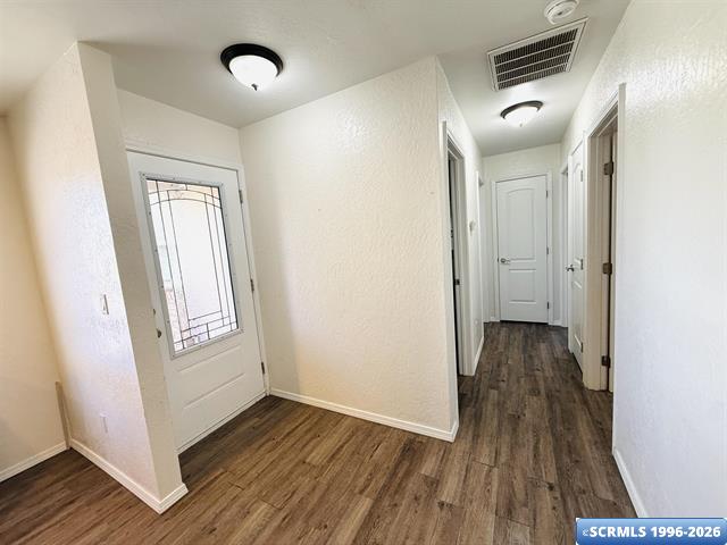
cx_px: 364
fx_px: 294
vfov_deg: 85.7
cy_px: 272
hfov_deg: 102.1
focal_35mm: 14
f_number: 2.2
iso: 160
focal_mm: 2.22
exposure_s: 1/120
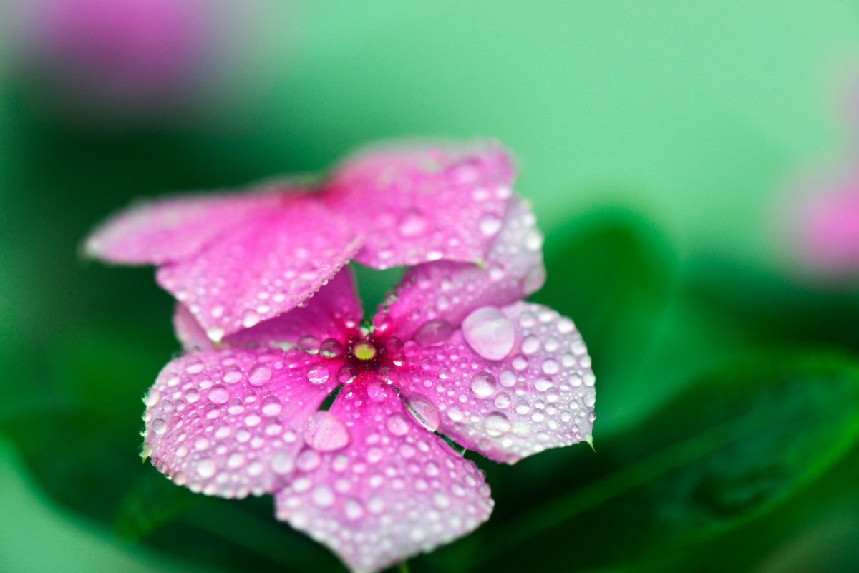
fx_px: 2506
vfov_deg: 13.1
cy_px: 286
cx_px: 430
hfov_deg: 19.4
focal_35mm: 105
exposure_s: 1/1250
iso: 400
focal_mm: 105
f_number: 4.5
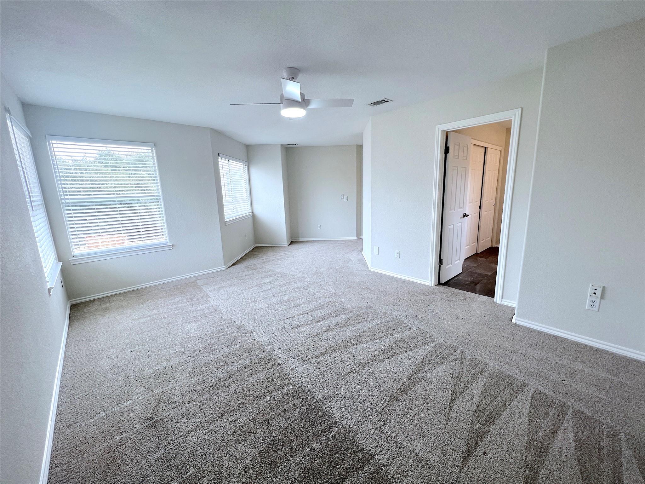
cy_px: 242
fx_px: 242
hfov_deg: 106.2
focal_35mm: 13
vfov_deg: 89.9
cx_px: 322
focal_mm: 1.57
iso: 32
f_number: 1.8
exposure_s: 1/99
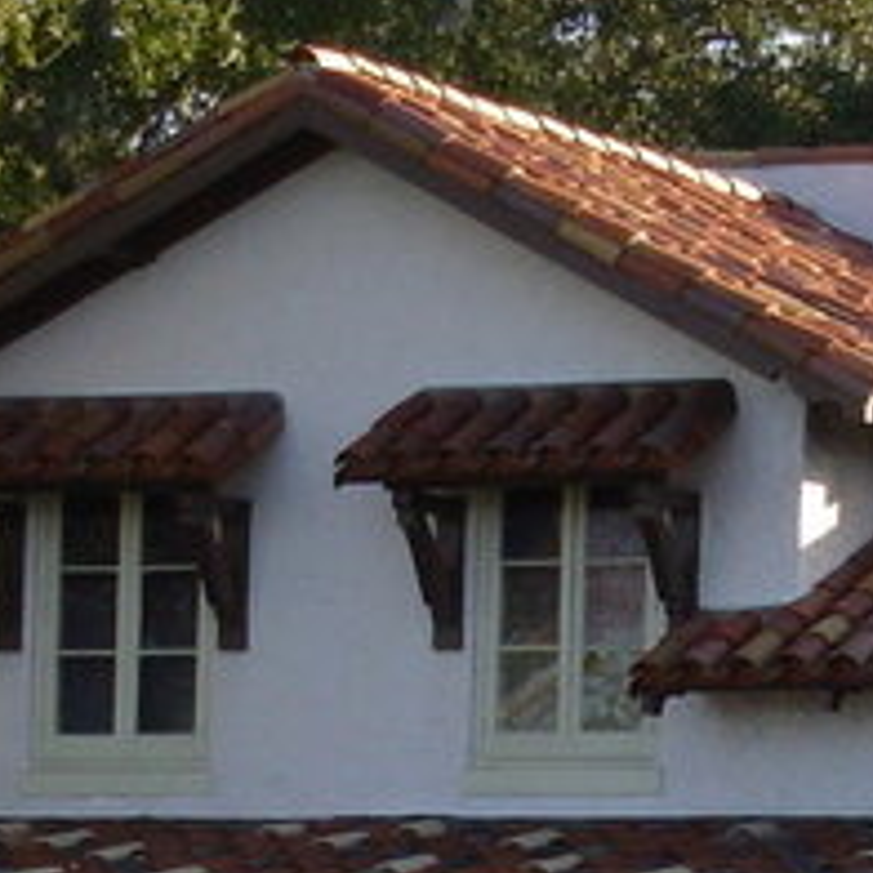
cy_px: 795
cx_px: 1105
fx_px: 9644
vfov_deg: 5.2
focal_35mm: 338
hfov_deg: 5.2
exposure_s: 1/287
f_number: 3.6
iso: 50
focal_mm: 12.5
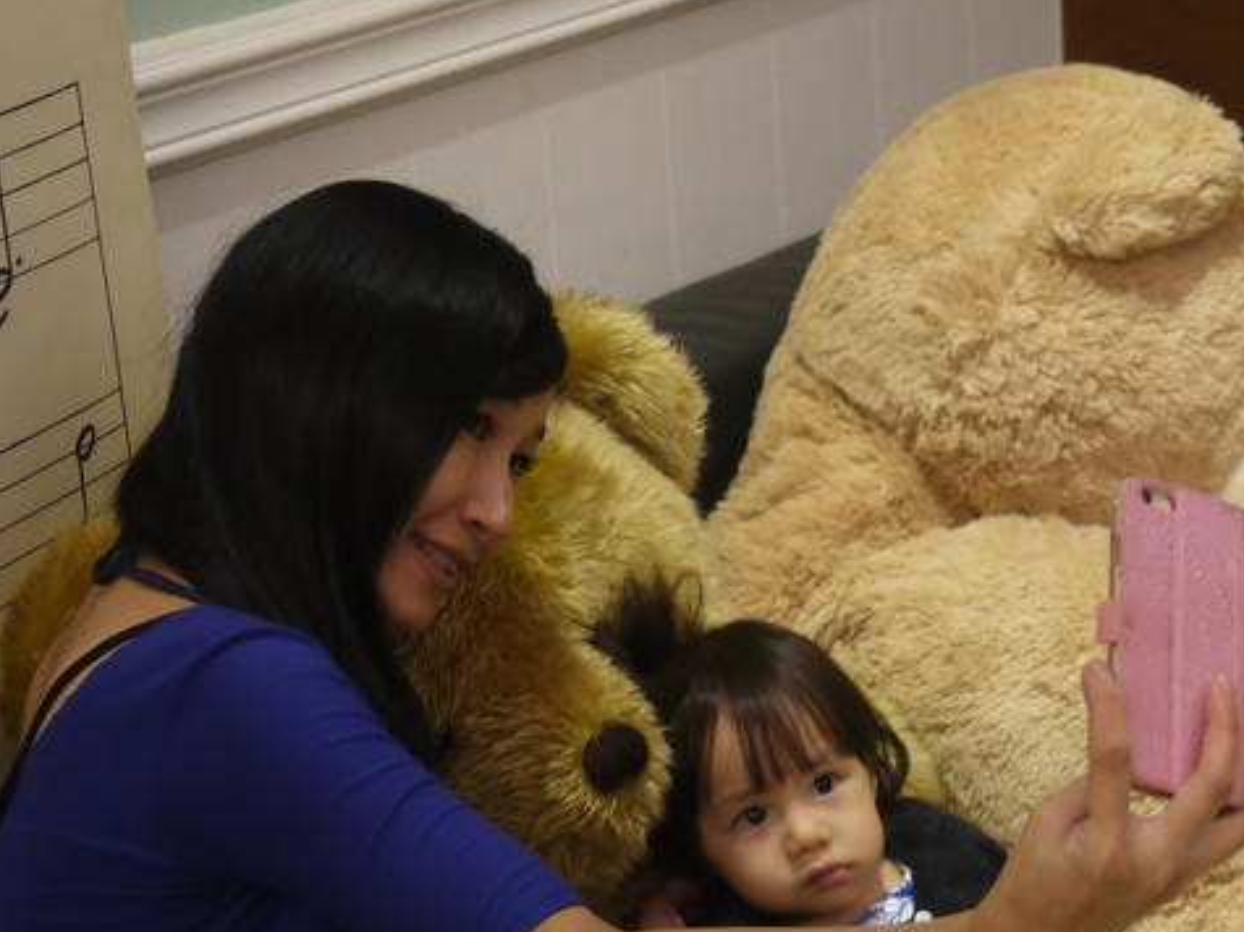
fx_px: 3629
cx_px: 1063
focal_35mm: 101
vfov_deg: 14.5
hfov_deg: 19.2
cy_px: 778
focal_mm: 20
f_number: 1.7
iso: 250
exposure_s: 1/60
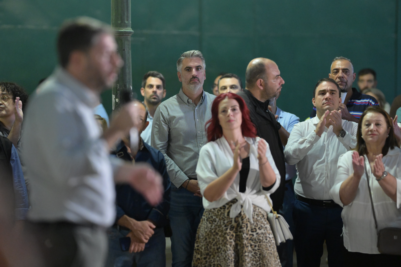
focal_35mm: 135
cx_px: 200
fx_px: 1504
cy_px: 134
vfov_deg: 10.2
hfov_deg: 15.2
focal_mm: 135
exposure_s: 1/200
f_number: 1.8
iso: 6400
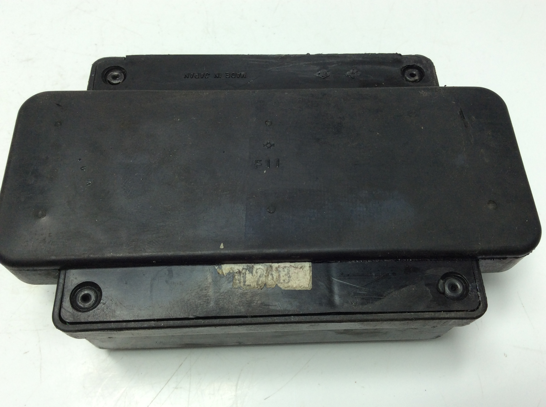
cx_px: 273
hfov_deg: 56.9
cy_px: 204
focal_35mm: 32
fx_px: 504
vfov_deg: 44.1
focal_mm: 3.3
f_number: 2.4
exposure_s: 1/293
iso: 32
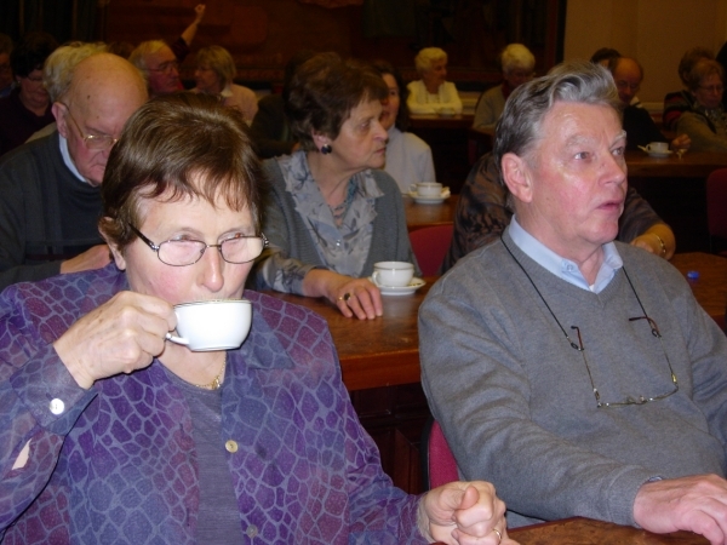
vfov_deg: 24.0
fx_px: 1281
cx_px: 364
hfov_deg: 31.7
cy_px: 272
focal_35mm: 61
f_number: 3.5
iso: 79
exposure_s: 1/64
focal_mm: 12.7
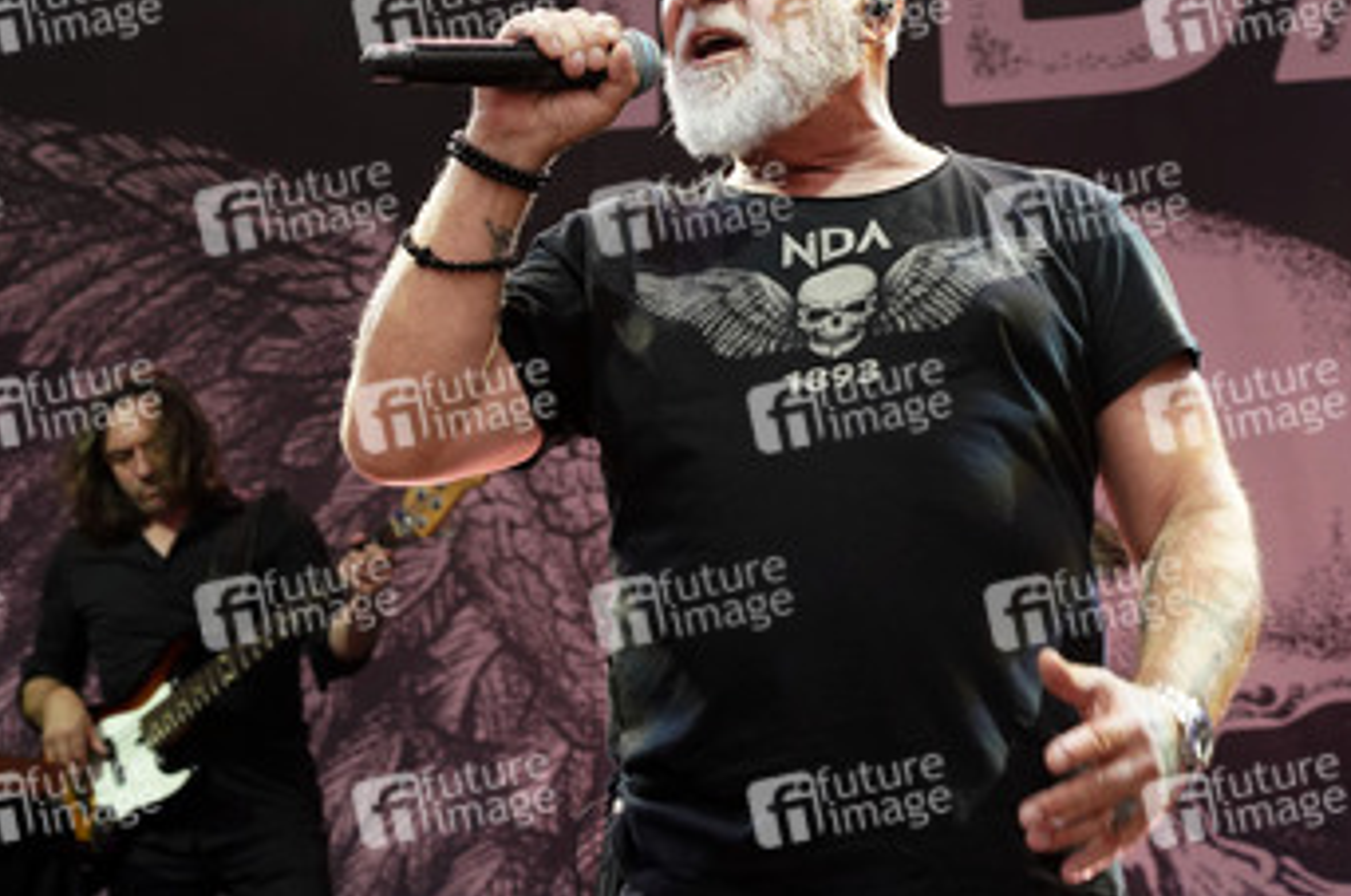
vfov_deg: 20.5
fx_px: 2473
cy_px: 308
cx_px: 745
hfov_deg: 30.5
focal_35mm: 66
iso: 1000
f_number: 5.6
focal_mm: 50
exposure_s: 1/160
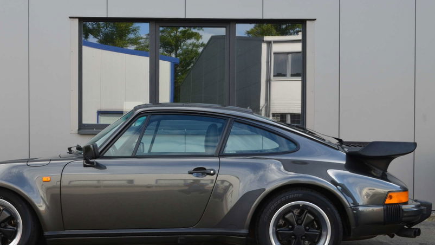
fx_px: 600
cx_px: 161
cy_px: 162
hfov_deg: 39.6
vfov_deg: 23.0
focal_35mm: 52
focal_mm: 26
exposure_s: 1/60
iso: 280
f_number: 10
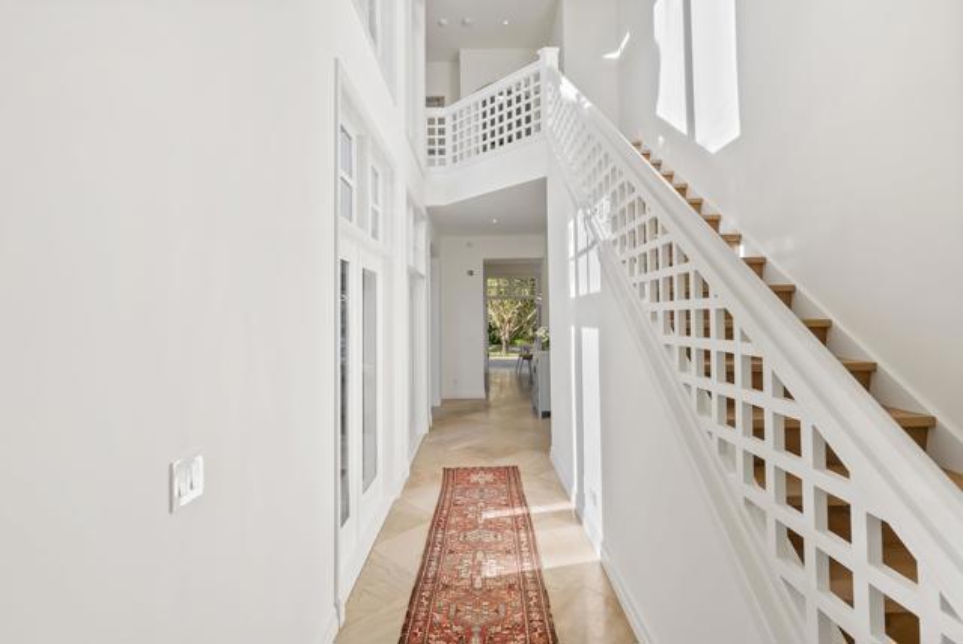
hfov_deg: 96.7
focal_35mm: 16
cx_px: 482
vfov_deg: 73.9
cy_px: 322
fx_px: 428
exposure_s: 1/160
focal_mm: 16
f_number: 8
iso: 500
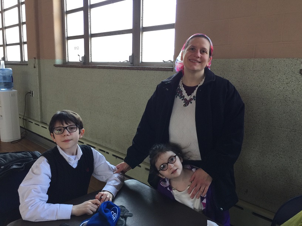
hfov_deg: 61.7
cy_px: 113
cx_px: 151
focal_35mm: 29
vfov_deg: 48.2
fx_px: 253
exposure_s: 1/30
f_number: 2.2
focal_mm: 4.15
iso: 40
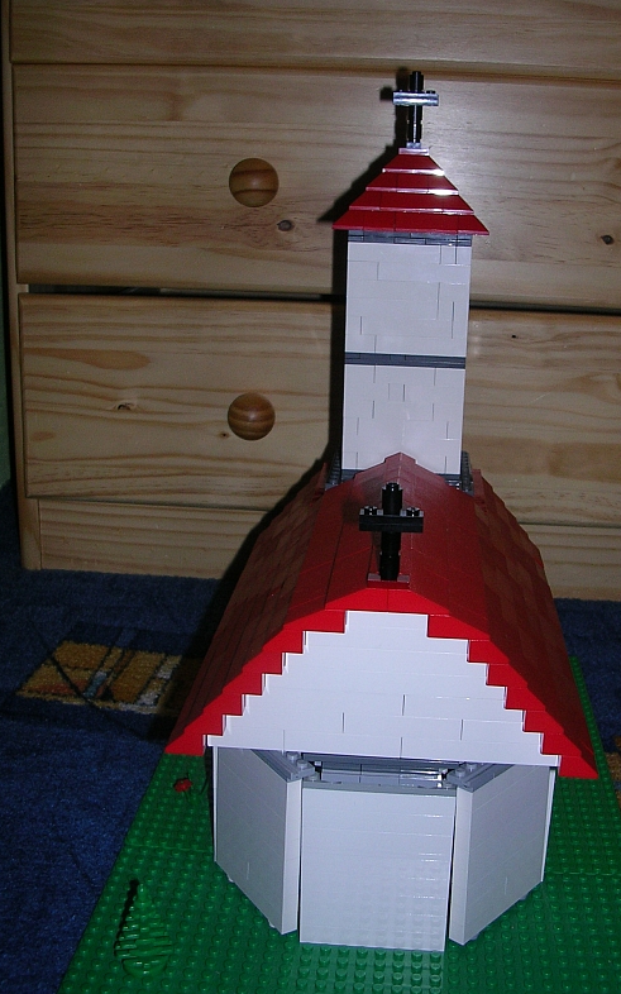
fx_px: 1111
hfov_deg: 31.2
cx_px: 373
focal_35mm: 41
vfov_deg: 48.2
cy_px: 501
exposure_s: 1/60.1
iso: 50
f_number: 2.8
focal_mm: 5.8
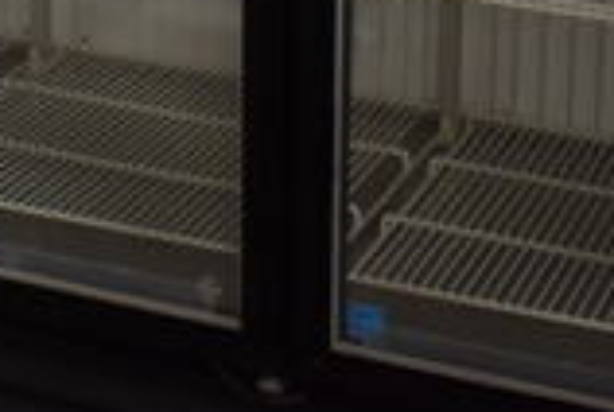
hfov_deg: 17.6
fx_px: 1982
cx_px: 194
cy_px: -354
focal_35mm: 116
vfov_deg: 11.0
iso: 640
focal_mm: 20
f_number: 3.5
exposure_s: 1/30
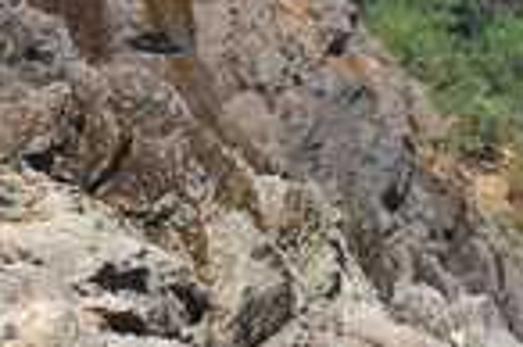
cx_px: 423
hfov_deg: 6.6
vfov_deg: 4.4
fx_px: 4542
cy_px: -16
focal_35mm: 313
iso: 200
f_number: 7.1
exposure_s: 1/100
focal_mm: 38
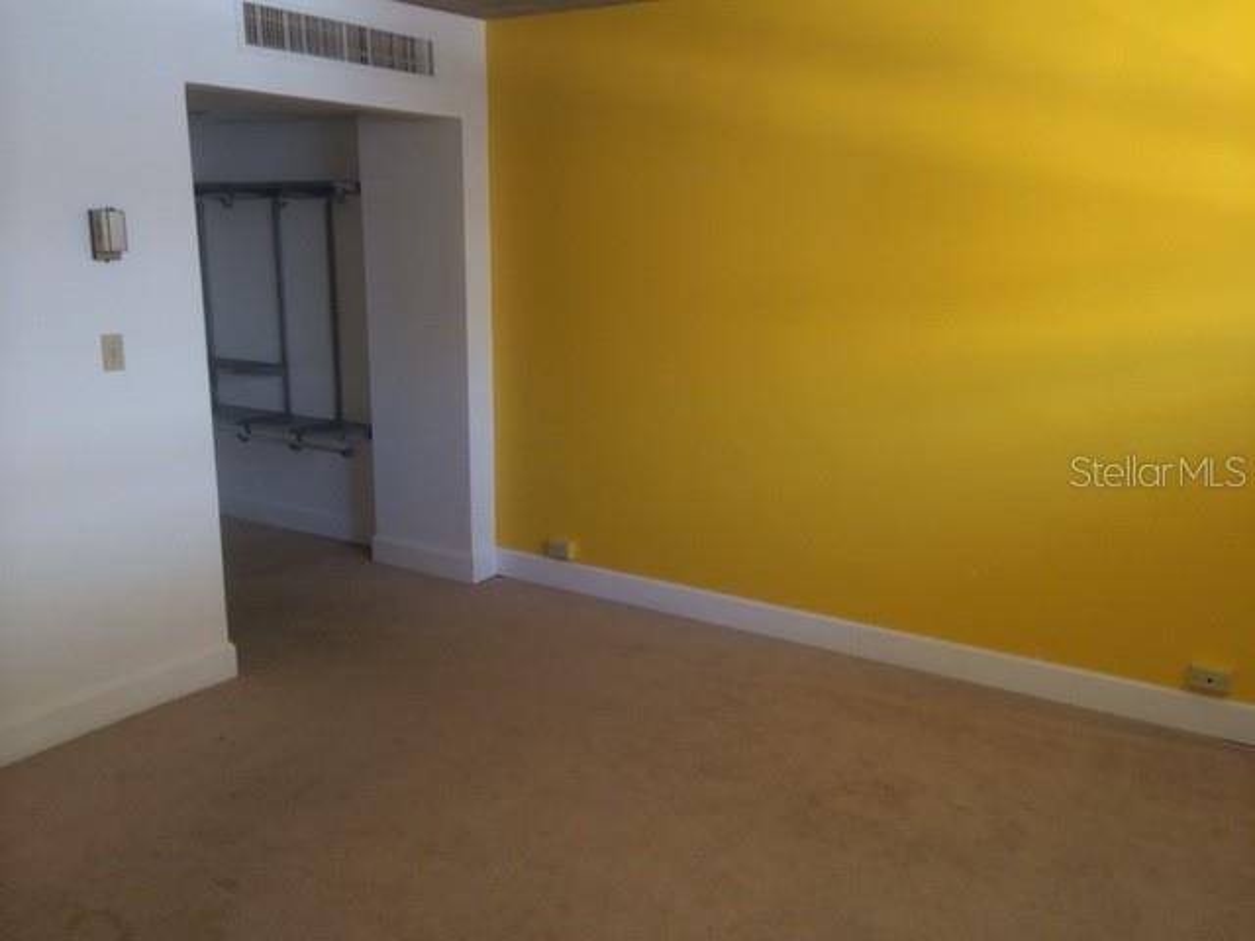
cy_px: 470
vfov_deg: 46.8
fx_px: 1088
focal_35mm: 30
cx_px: 628
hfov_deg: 60.0
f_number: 2.2
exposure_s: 1/30
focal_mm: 4.12
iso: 100
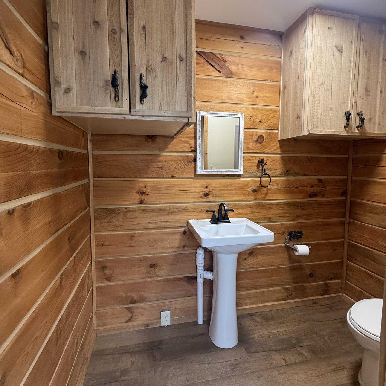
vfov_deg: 83.9
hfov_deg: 84.0
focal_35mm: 17
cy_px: 180
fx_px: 214
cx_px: 189
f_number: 2.2
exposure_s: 1/60
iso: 250
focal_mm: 2.22
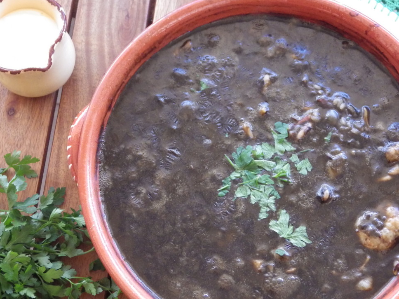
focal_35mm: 78
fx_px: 899
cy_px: 176
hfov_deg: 25.0
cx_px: 213
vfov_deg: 18.9
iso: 640
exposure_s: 1/60
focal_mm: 10.7
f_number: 4
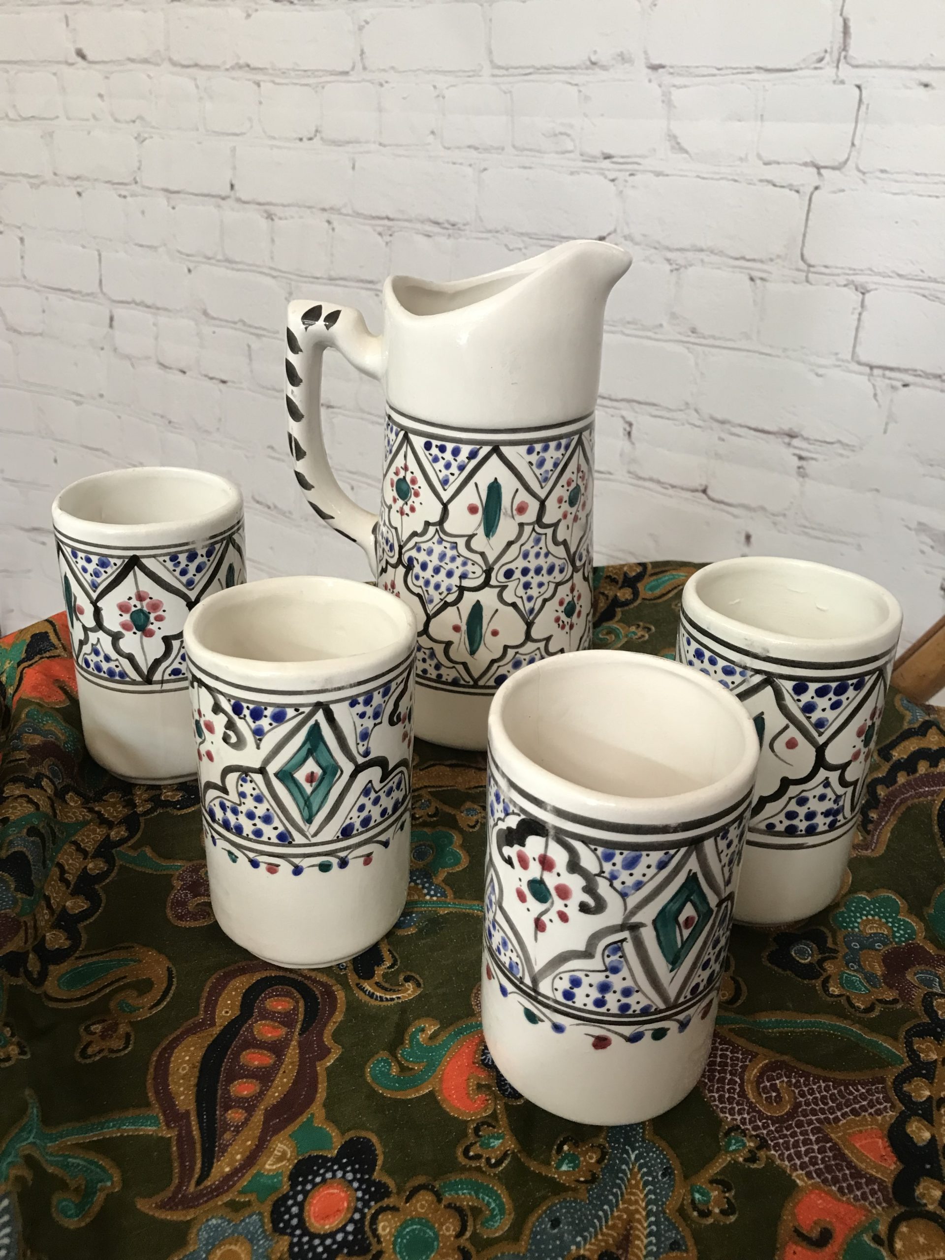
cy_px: 630
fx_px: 1019
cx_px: 472
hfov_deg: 49.7
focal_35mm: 28
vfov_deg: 63.4
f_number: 1.8
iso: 50
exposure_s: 1/17
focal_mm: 3.99
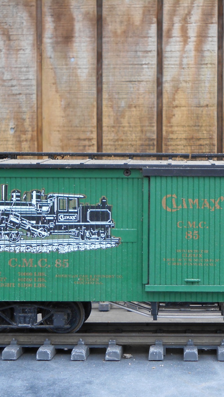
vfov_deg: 32.4
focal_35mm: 65
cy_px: 202
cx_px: 176
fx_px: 686
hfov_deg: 18.4
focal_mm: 7.8
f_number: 4.5
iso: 80
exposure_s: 1/30
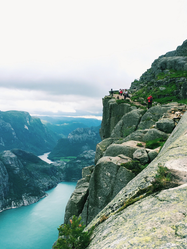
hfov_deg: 36.8
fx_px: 281
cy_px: 125
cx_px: 96
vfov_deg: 47.9
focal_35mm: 39
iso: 25
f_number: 2.2
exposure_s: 1/466
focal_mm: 4.15
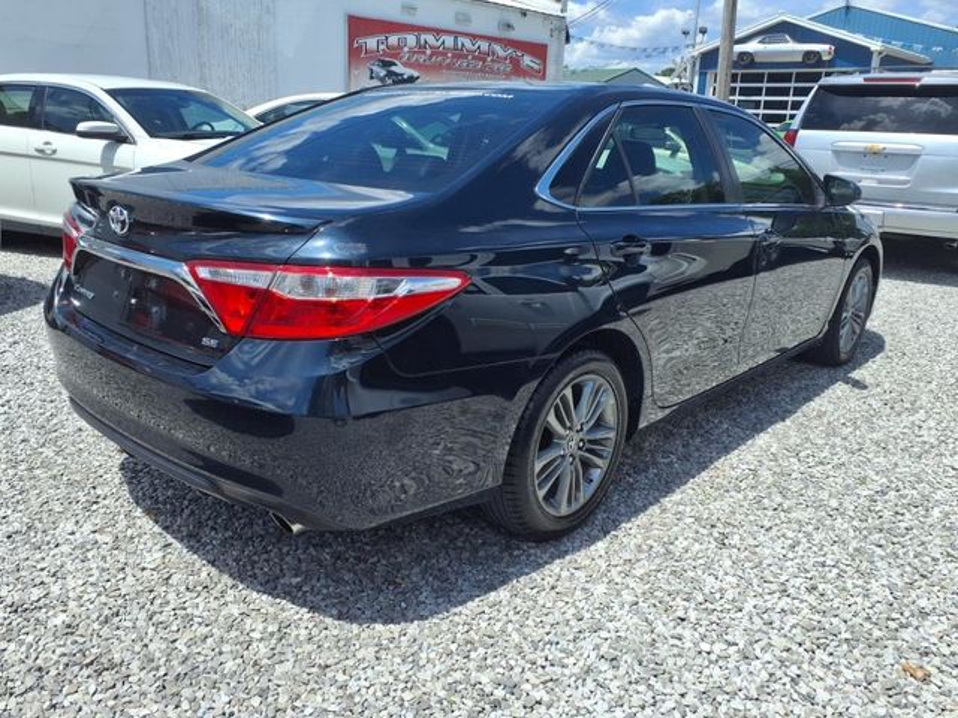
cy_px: 359
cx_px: 479
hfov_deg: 65.3
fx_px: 747
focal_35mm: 27
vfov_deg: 51.4
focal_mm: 3.58
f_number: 1.9
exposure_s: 1/2000
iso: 40
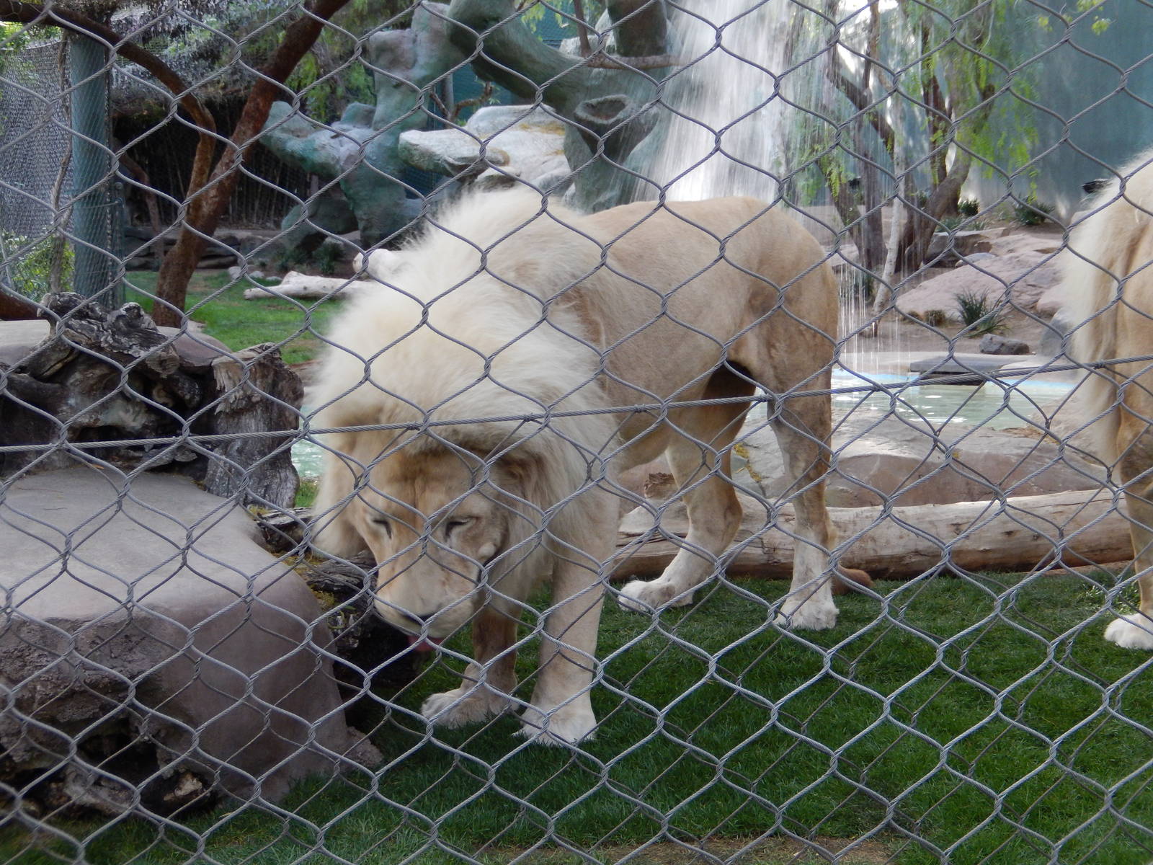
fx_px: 2232
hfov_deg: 29.0
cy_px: 432
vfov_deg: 21.9
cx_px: 576
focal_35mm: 67
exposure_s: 1/30
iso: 280
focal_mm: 12
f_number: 4.8
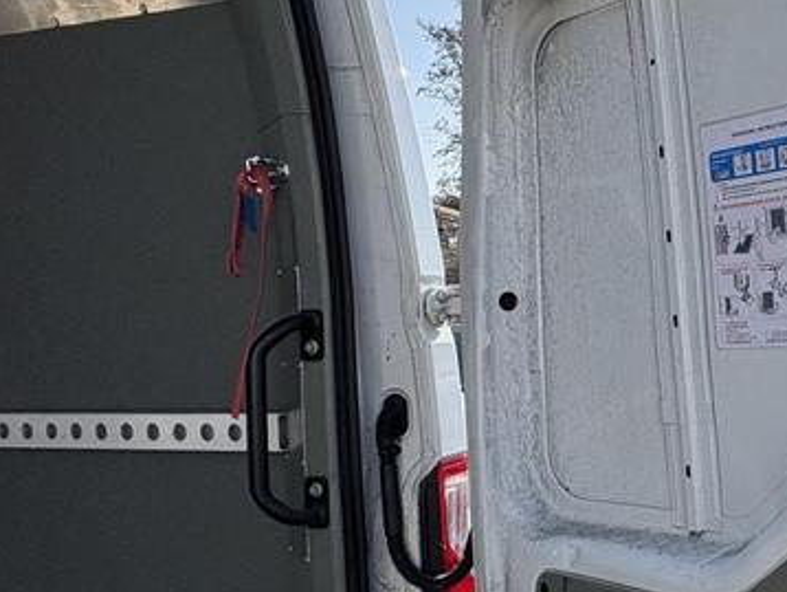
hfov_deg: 42.8
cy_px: 313
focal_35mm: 35
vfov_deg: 40.7
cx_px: 838
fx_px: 796
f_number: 2.2
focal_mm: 2.22
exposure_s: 1/1063
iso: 50
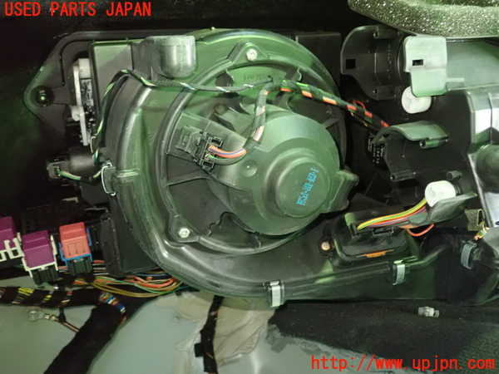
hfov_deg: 60.0
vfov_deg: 46.8
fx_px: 432
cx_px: 250
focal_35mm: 30
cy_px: 187
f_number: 2.3
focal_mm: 5.5
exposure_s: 1/30
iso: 1600
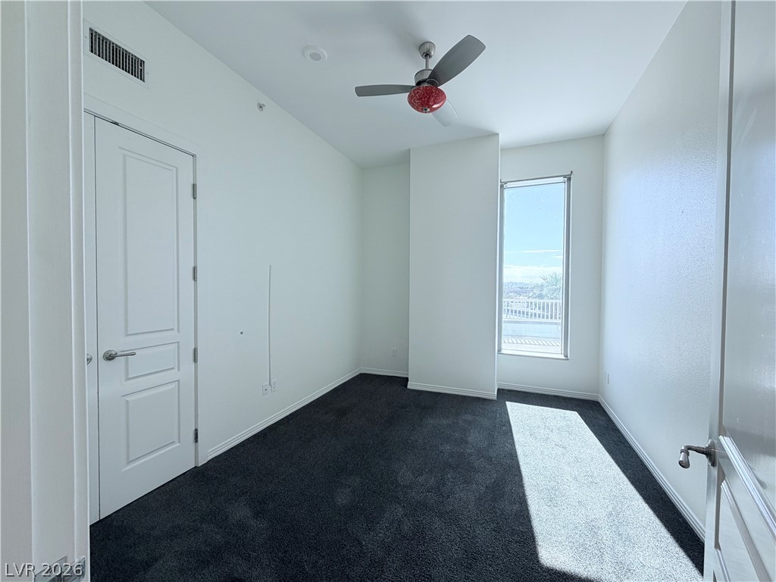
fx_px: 314
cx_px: 388
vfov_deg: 85.7
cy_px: 291
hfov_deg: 102.1
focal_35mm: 14
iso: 50
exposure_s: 1/143
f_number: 2.2
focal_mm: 2.22
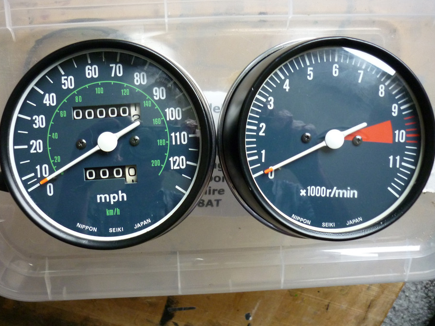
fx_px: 490
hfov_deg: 47.8
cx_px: 202
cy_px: 140
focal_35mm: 39
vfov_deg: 36.7
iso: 320
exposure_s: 1/30
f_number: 2.8
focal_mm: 5.5
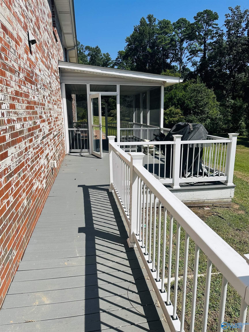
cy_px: 166
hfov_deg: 56.8
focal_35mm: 24
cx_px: 124
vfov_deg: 71.6
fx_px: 230
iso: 80
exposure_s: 1/6623
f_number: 1.78
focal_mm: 6.86
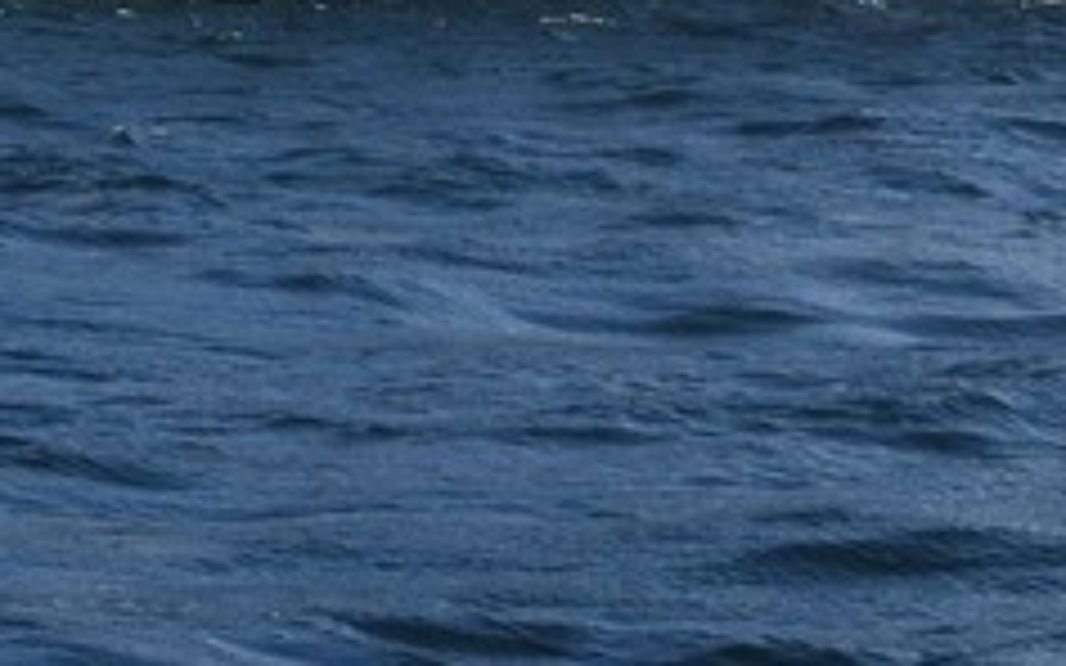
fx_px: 6390
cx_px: -1849
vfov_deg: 5.5
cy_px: -1462
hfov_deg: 8.4
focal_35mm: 220
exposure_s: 1/1600
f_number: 10
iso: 800
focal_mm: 32
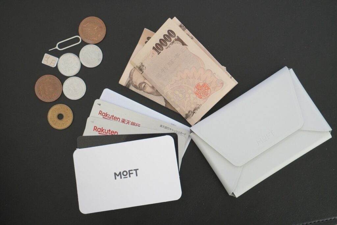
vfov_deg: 25.8
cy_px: 112
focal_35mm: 52
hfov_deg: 37.8
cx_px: 168
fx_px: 491
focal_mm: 35
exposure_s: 1/60
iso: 3200
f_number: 7.1
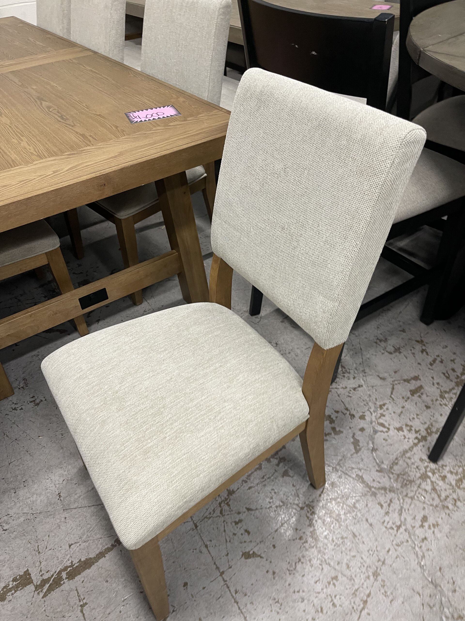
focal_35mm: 25
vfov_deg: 69.4
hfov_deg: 54.9
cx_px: 232
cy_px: 310
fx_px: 448
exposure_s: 1/60
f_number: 1.6
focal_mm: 5.1
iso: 125
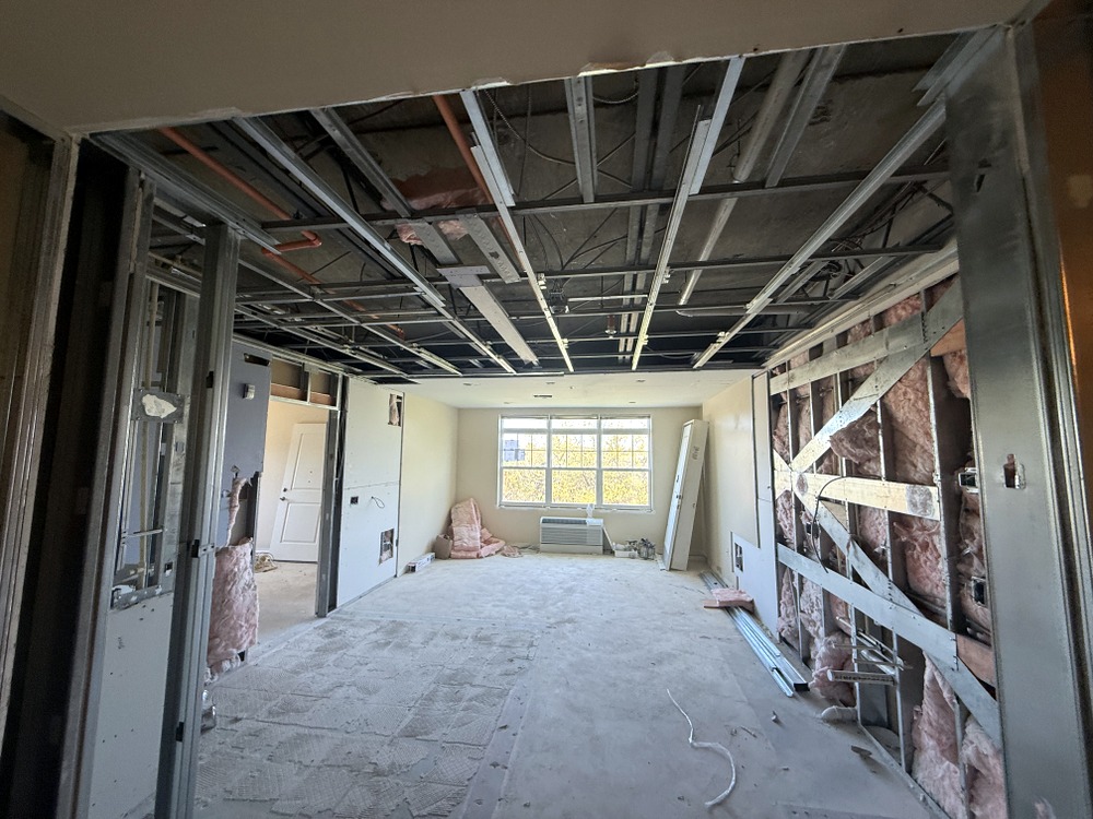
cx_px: 546
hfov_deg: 102.1
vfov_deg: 85.7
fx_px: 442
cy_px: 410
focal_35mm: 14
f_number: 2.2
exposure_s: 1/99
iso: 125
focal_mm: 2.22
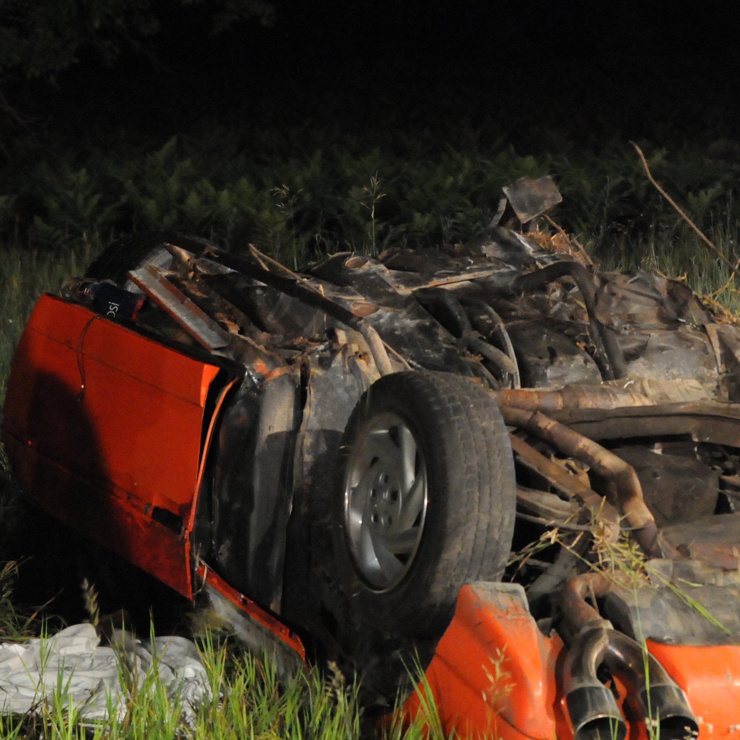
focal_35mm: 178
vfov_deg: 9.8
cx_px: 620
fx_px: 4305
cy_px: 390
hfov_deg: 9.8
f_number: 5
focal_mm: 70
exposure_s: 1/50
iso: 3200
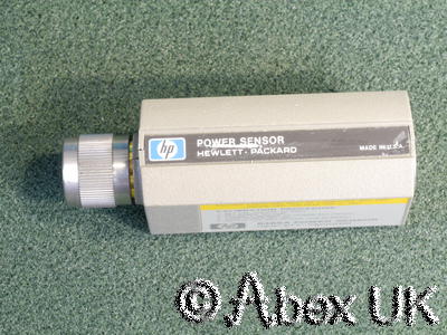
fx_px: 1782
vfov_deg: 10.7
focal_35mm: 138
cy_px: 168
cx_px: 224
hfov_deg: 14.3
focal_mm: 69
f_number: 14
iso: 400
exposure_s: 1.6
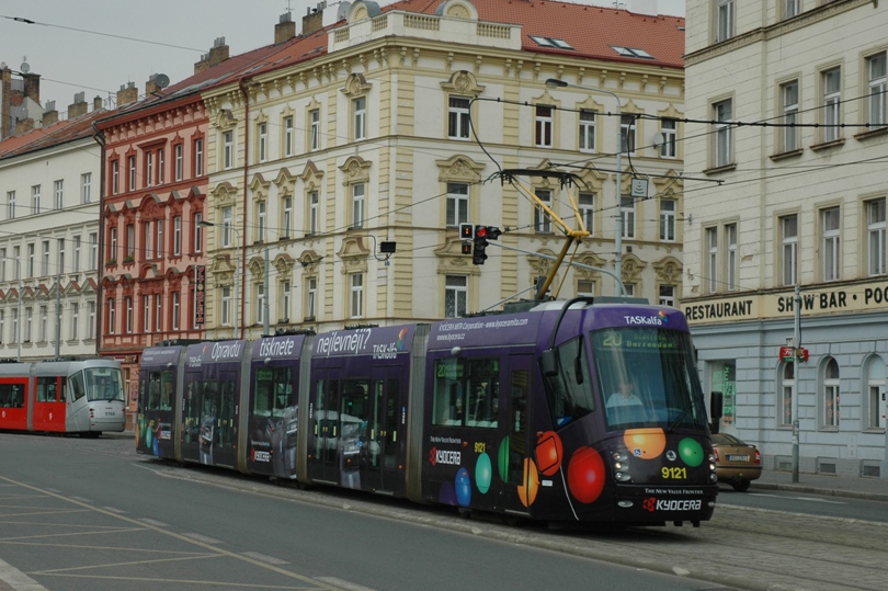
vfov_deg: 19.7
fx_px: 1701
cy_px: 315
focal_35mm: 69
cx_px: 422
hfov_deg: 29.3
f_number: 10
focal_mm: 40
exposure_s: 1/400
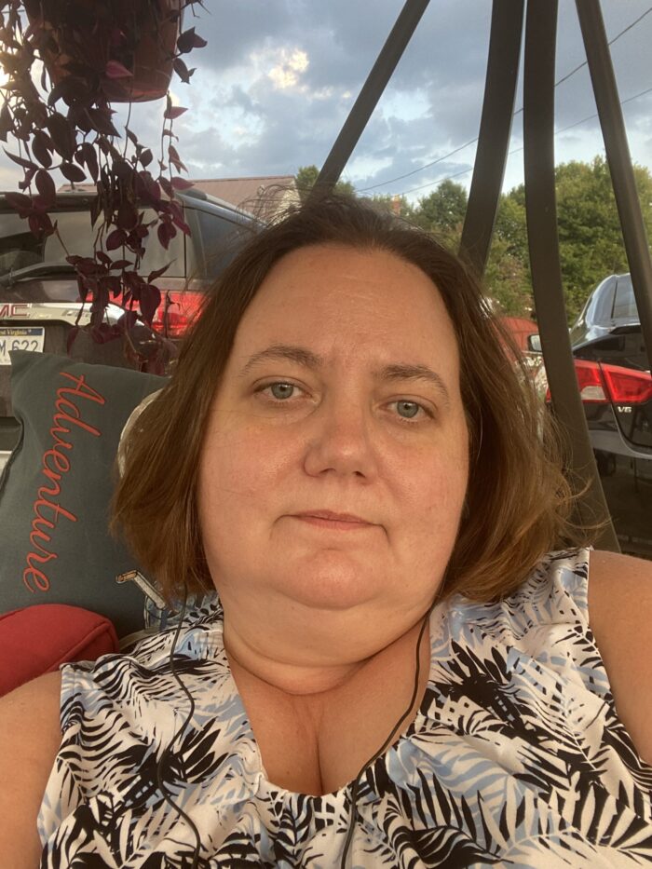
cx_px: 326
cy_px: 434
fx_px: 753
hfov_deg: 46.8
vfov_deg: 60.0
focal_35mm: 30
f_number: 2.2
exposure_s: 1/122
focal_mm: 2.71
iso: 80
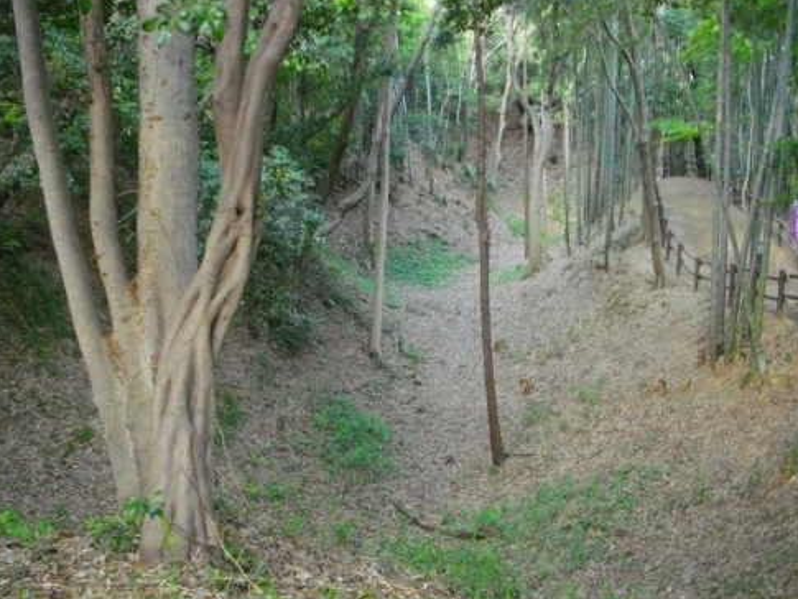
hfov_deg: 55.3
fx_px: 761
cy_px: 292
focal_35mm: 33
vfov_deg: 43.0
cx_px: 398
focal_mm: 5.7
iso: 719
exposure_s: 1/100
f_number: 2.9
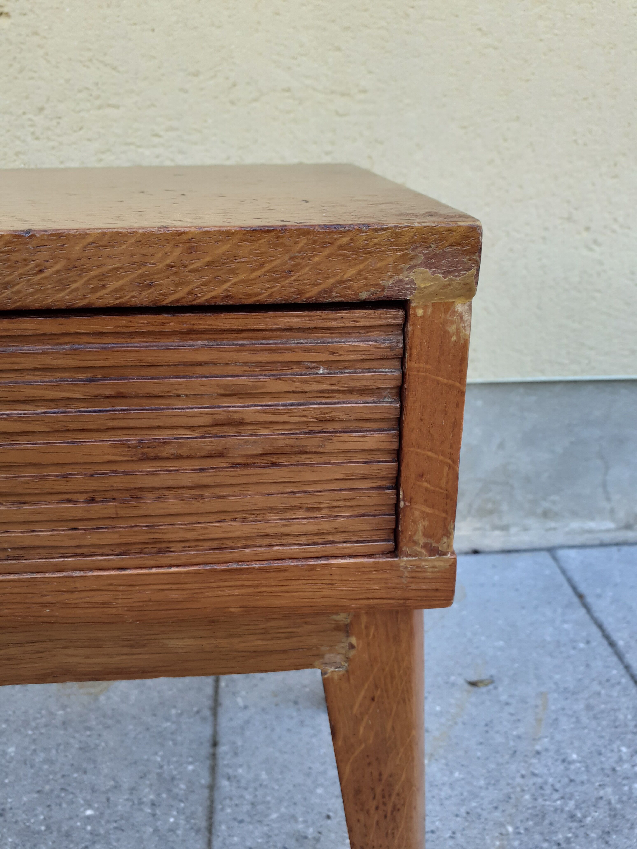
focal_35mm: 27
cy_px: 424
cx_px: 318
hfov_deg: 51.4
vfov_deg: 65.3
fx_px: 662
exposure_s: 1/400
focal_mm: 3.6
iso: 50
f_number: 1.9
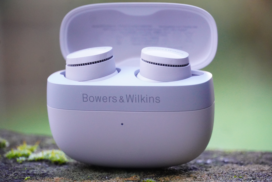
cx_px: 136
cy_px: 91
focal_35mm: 200
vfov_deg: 6.9
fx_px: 1507
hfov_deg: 10.3
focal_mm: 133
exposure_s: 1/250
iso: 5000
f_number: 5.6
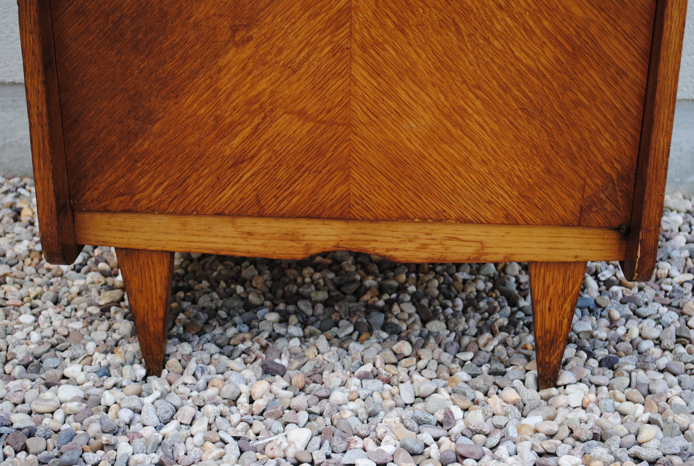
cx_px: 347
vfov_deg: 22.7
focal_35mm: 60
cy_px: 233
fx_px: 1159
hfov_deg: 33.3
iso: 180
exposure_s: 1/125
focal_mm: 40
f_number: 5.6
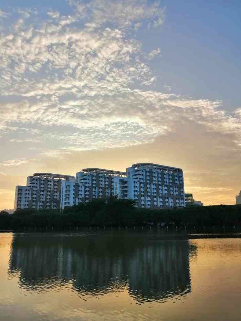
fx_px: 241
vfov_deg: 67.3
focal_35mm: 26
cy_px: 160
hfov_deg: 53.1
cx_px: 120
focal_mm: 3.62
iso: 50
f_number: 1.8
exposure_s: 1/1250
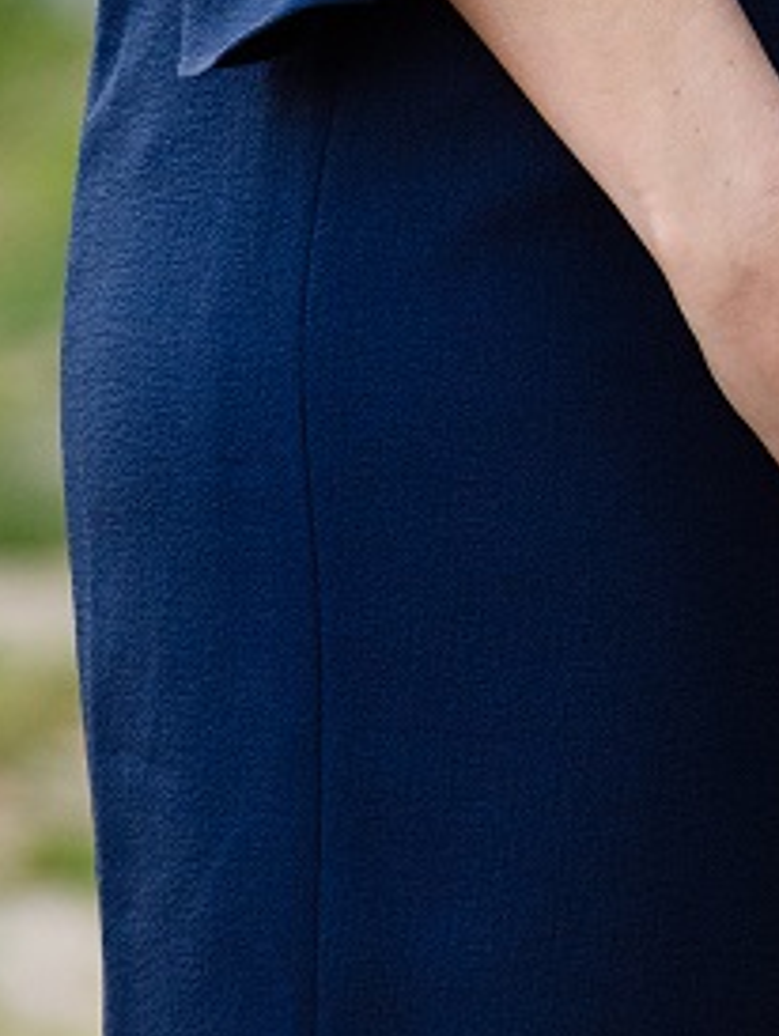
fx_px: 26753
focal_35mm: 893
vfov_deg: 2.2
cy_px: -1191
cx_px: 1501
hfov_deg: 1.7
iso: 640
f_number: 4.5
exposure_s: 1/320
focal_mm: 170
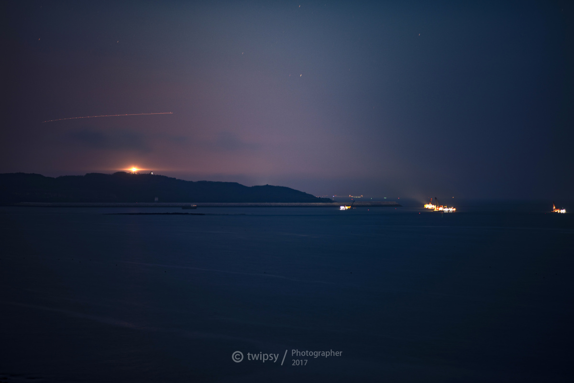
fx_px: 1356
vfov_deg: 16.1
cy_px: 192
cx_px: 287
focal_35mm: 85
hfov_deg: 23.9
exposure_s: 20
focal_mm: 85
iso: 64
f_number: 1.8
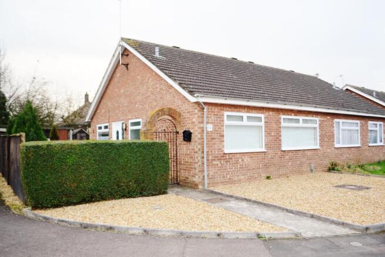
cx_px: 192
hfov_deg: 67.4
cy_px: 128
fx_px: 289
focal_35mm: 27
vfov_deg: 48.0
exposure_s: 1/125
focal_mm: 18
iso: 160
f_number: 4
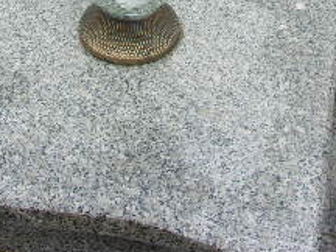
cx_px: 160
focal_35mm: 80
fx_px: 777
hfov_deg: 24.4
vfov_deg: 16.9
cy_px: -115
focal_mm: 4.9
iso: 80
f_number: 3
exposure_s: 1/340
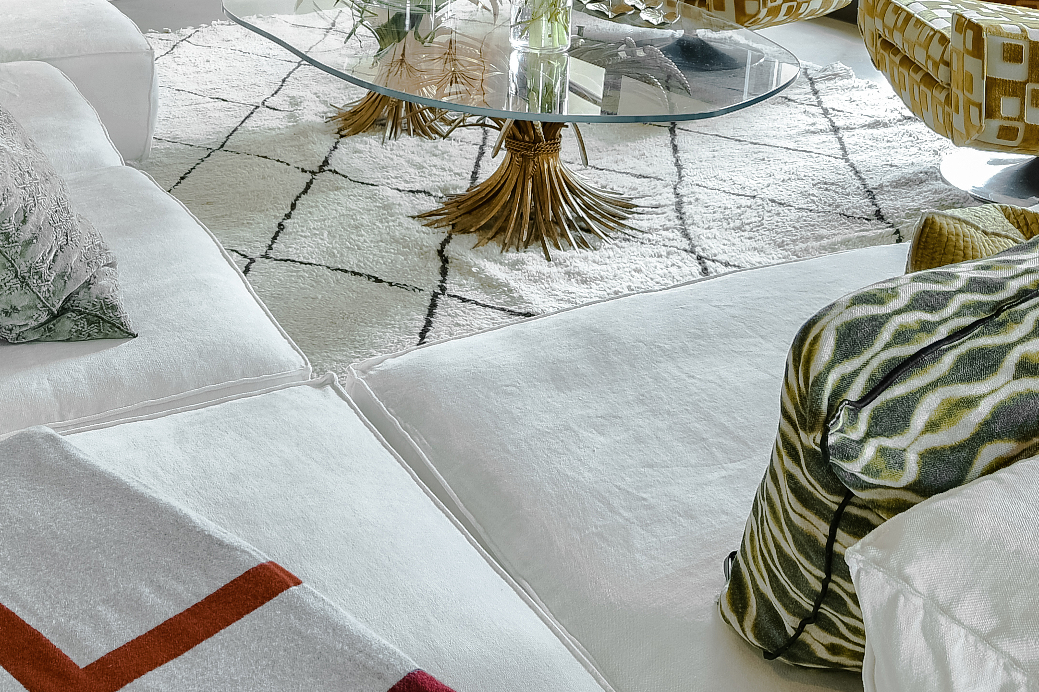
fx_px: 1356
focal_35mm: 47
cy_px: -290
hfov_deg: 41.7
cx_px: 412
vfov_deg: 23.8
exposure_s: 1/5
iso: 100
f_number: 8
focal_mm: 14
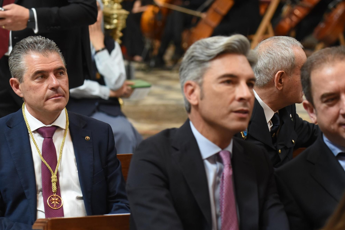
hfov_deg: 13.5
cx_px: 164
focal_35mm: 152
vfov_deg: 9.0
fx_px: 1457
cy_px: 129
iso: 2500
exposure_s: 1/100
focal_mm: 116
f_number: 4
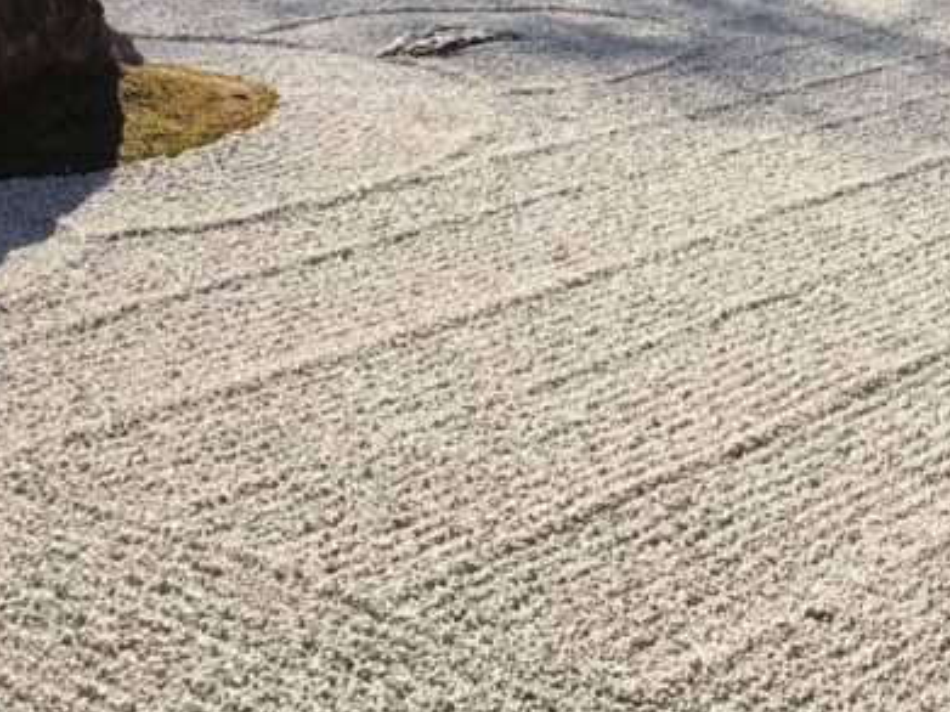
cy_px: 75
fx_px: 2085
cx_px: 824
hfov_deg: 25.0
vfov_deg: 19.0
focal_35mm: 76
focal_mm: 4.15
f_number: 2.2
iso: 25
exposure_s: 1/591
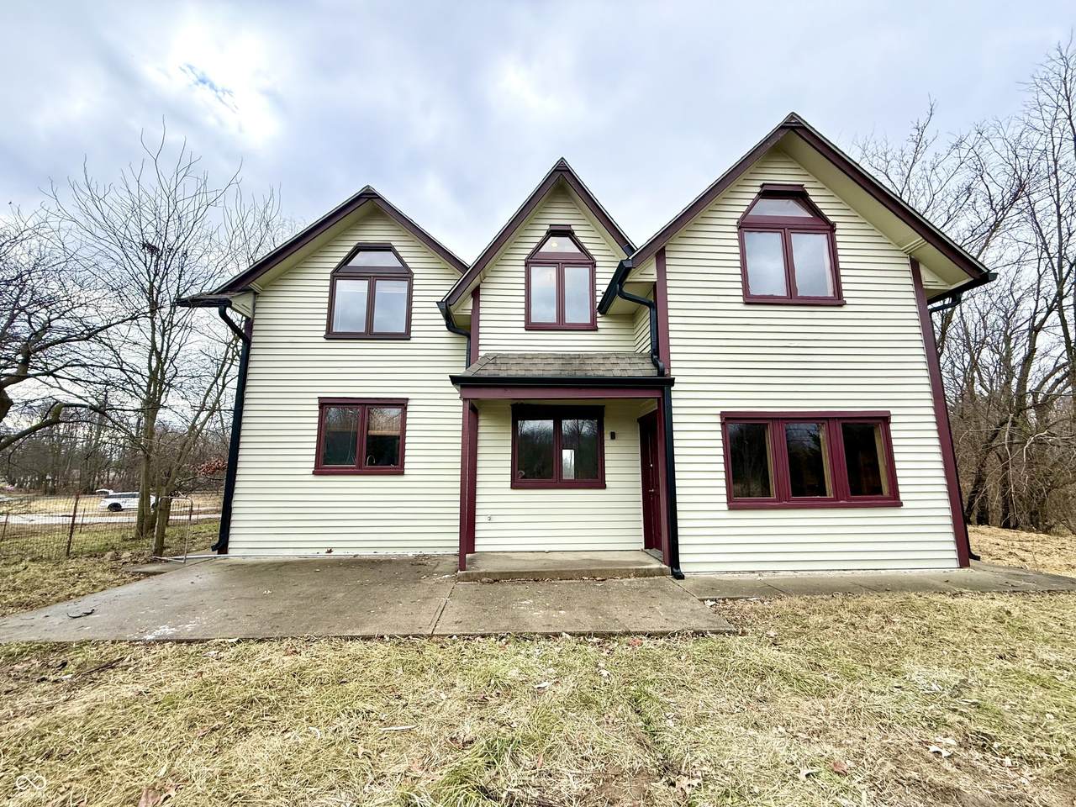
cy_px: 404
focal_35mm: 14
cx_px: 538
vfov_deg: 85.7
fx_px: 435
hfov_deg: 102.1
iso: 64
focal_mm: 2.22
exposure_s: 1/465
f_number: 2.2
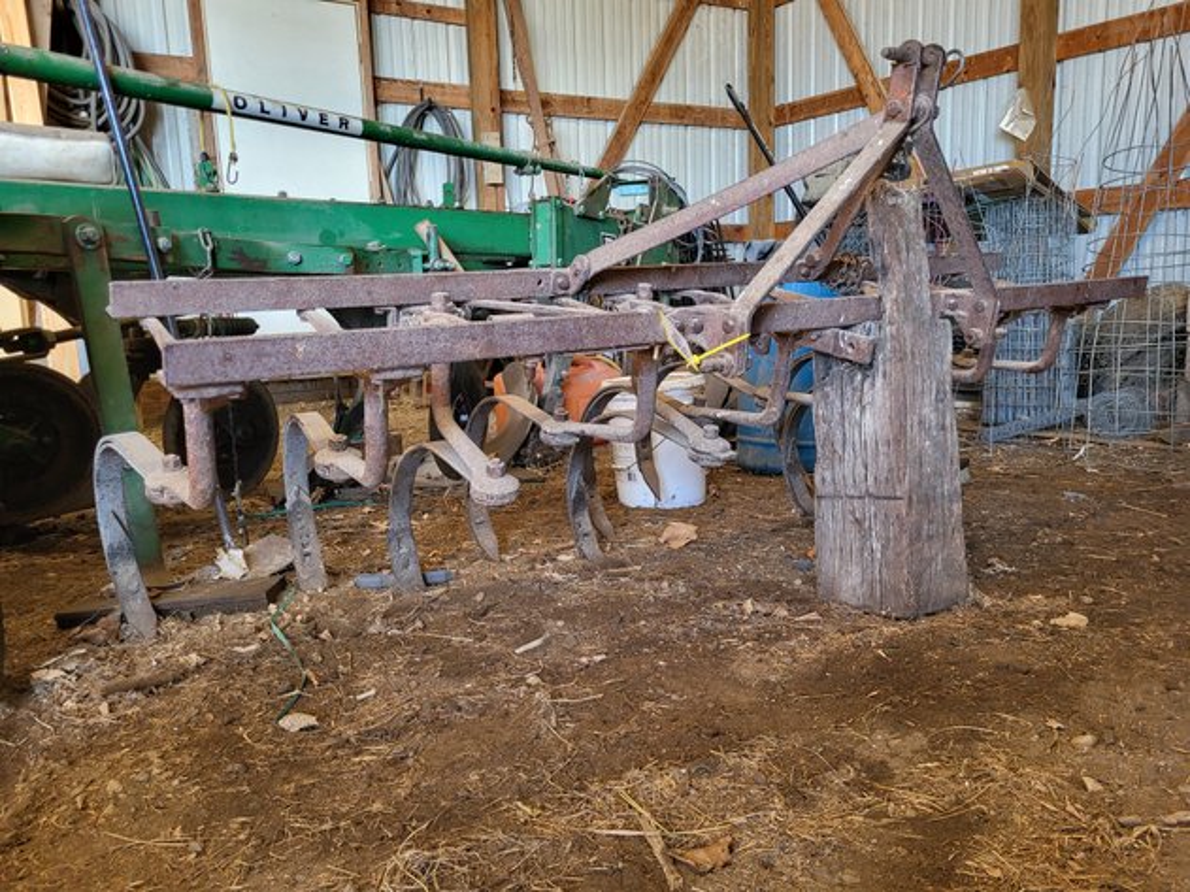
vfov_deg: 53.0
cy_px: 446
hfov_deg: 67.3
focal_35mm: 26
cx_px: 595
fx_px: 894
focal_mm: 5.4
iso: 160
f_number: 1.8
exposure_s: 1/60
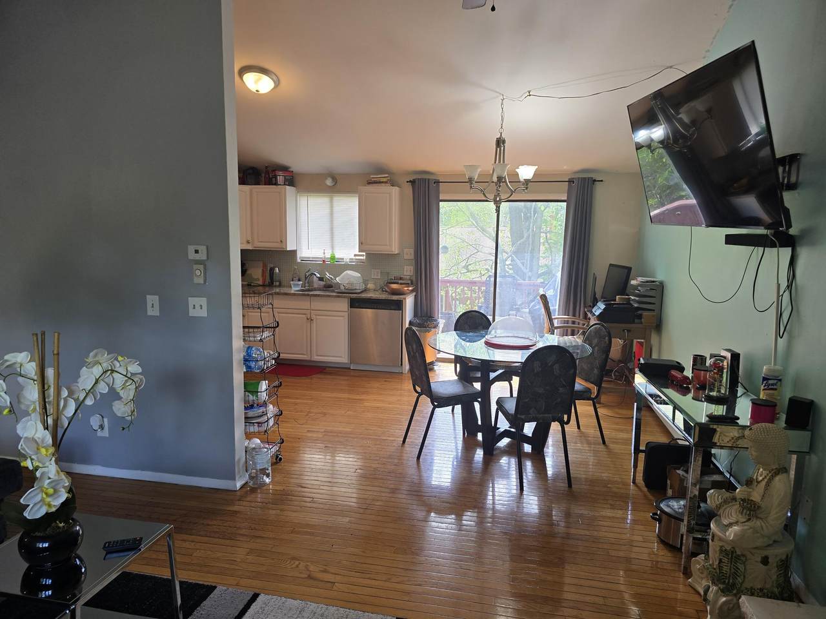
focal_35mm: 23
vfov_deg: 58.9
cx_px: 413
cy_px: 310
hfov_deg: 73.9
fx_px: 549
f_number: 1.7
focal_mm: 6.3
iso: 80
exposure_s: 1/120
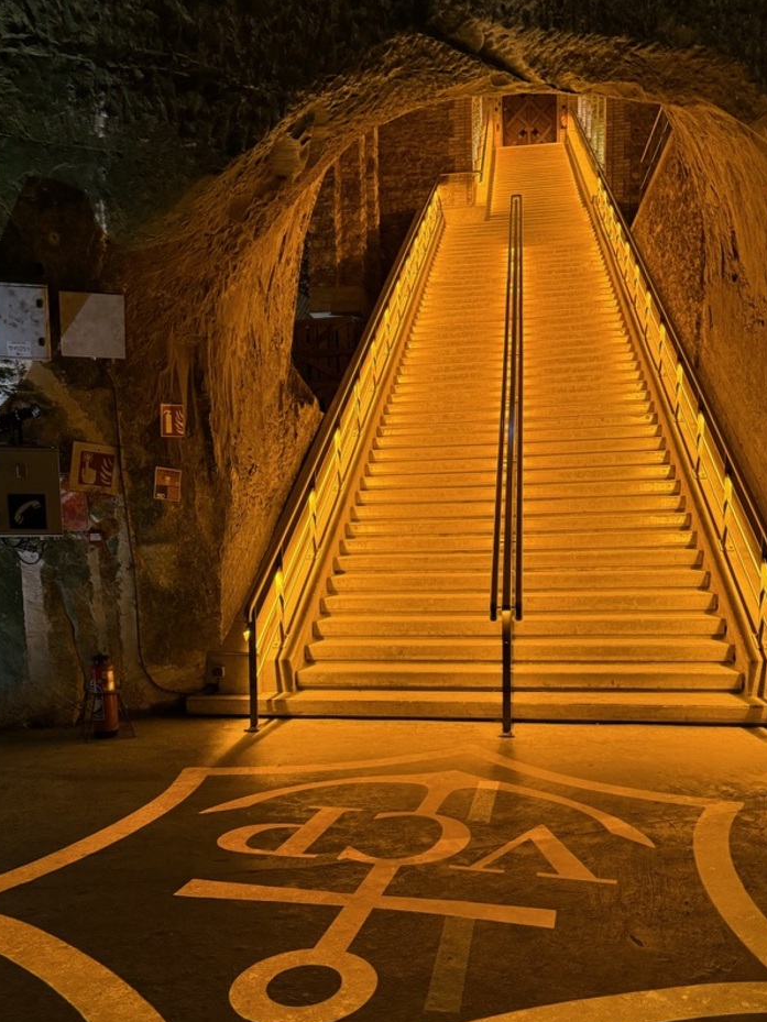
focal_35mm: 31
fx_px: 916
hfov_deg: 45.4
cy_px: 639
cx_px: 360
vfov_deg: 57.6
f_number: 1.78
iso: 400
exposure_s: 1/50
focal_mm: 6.76
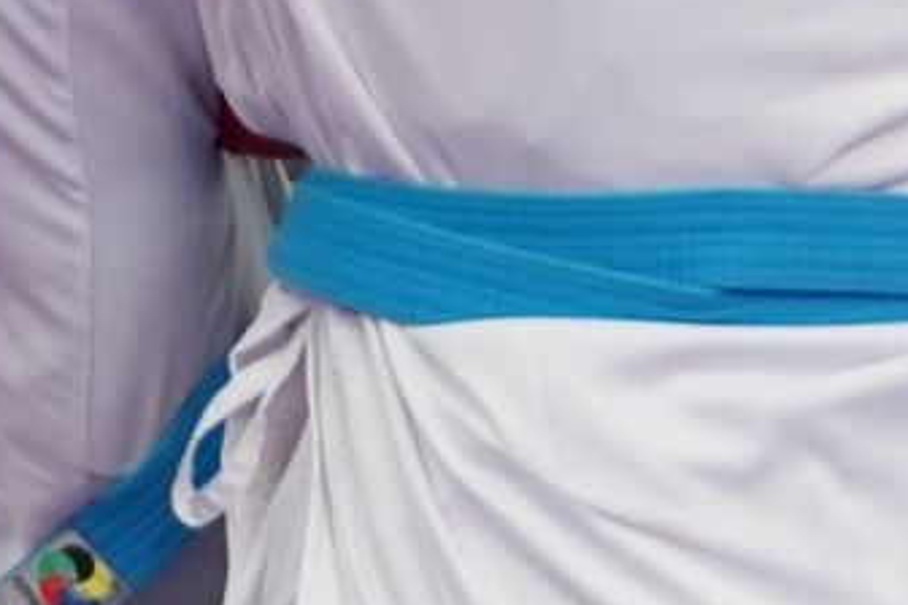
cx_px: 278
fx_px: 20832
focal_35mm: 826
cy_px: 51
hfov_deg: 2.5
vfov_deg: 1.7
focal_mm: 103
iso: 1600
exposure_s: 1/800
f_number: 2.8
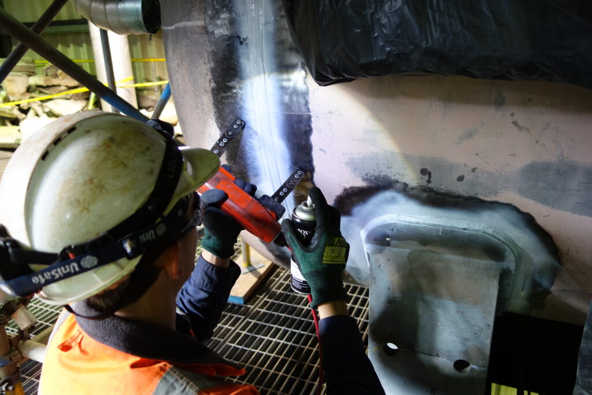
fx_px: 460
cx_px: 296
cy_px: 198
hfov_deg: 65.5
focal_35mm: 28
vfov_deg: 46.4
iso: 320
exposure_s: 1/30
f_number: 1.8
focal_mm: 10.4
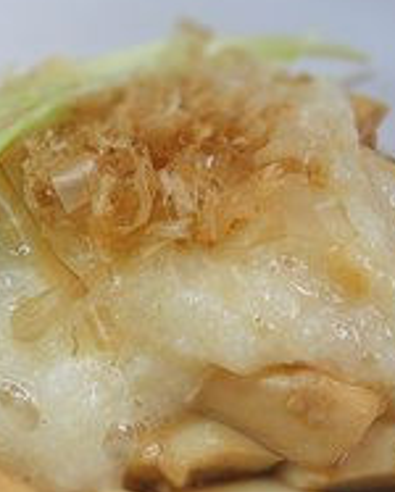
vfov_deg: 26.6
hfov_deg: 21.5
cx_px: 118
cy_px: 313
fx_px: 1036
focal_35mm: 71
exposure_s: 1/50
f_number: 3.8
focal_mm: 6.1
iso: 250
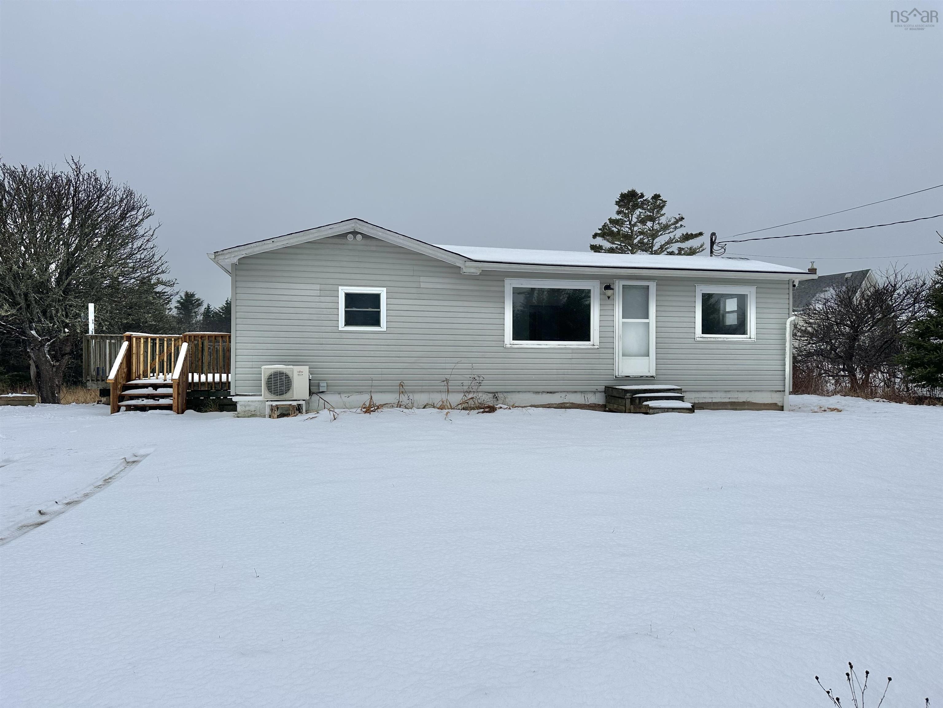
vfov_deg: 56.8
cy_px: 354
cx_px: 472
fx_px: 654
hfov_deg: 71.6
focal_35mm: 24
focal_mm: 6.86
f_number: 1.78
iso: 80
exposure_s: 1/464
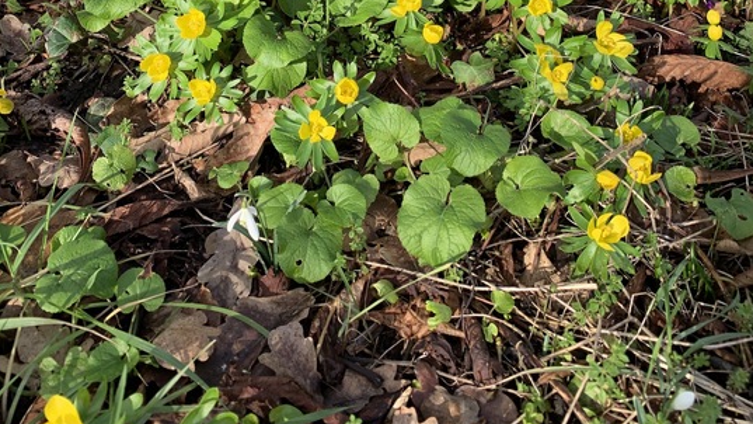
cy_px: -66
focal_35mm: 38
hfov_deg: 52.8
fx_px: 759
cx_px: 377
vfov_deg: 27.9
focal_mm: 4.25
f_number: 1.8
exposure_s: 1/531
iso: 25
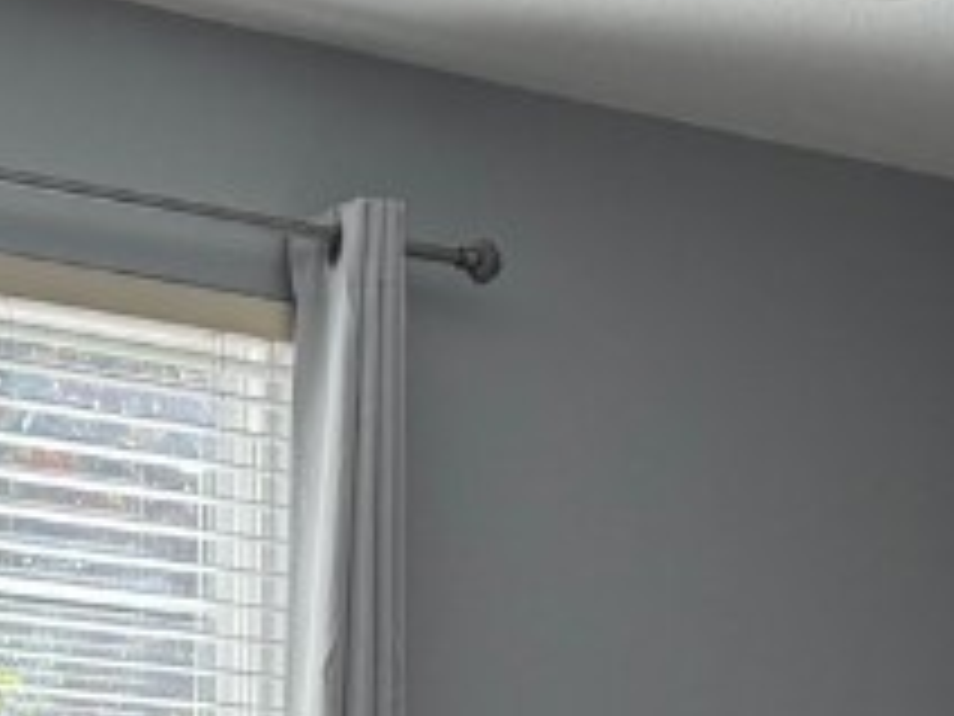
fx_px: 3197
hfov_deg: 17.0
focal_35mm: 116
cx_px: 414
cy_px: 1513
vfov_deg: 11.3
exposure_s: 1/155
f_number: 1.78
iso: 64
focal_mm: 6.76
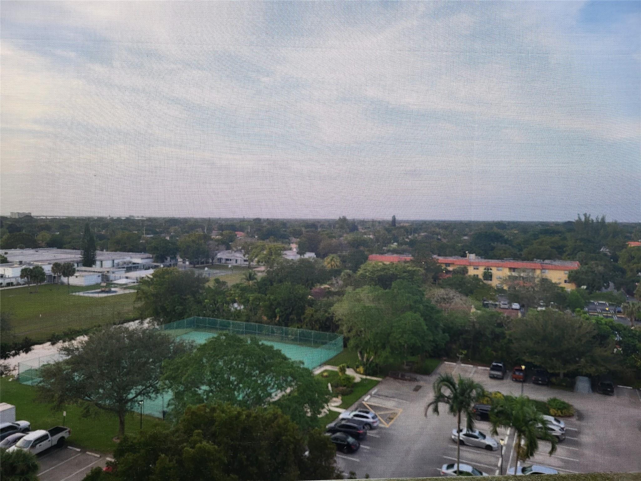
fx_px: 481
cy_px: 240
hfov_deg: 67.3
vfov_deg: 53.1
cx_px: 320
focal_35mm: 26
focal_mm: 5.4
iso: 50
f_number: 1.8
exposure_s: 1/120
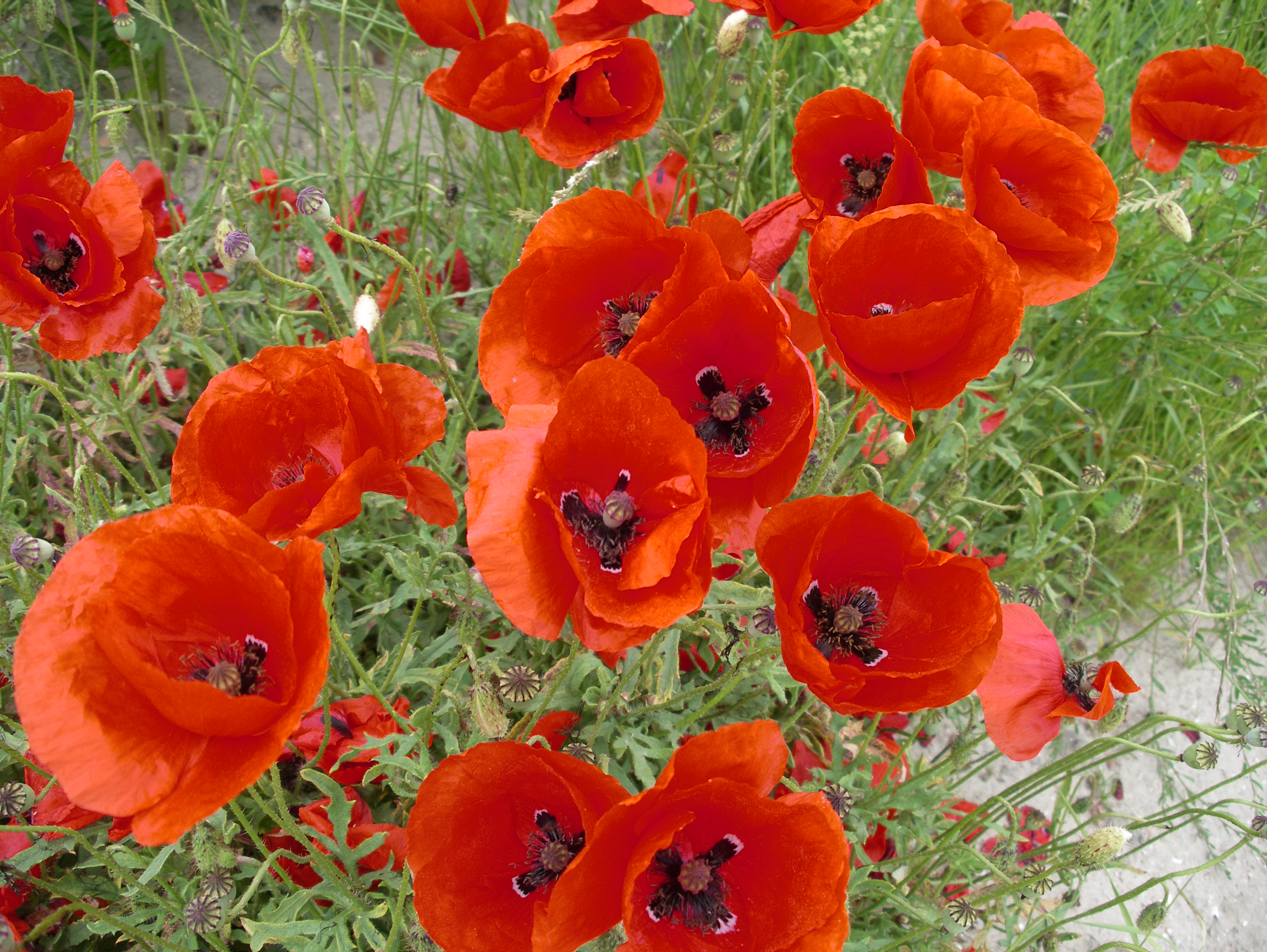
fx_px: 1355
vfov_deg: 38.7
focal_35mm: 37
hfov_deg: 50.1
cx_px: 634
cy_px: 476
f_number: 3
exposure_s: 1/320
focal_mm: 7.8
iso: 80
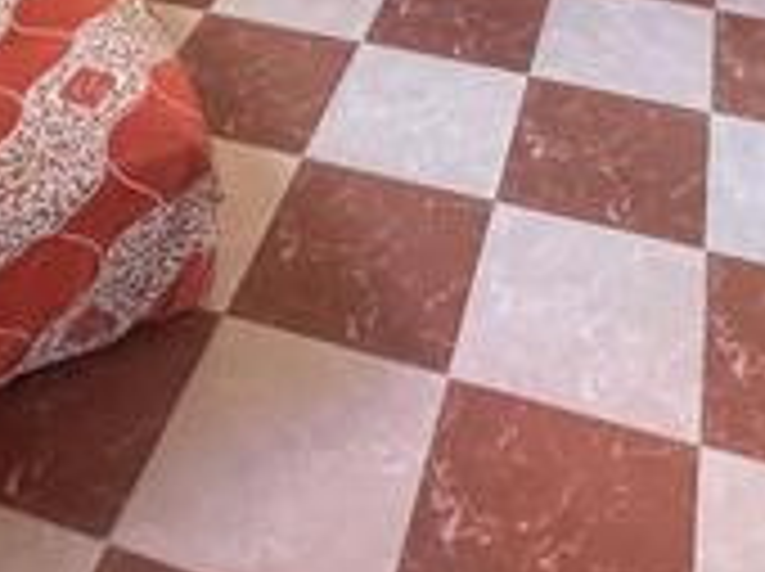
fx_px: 1081
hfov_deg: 39.0
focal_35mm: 49
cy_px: -342
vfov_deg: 22.6
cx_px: 382
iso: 200
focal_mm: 1.57
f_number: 1.8
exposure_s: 1/99
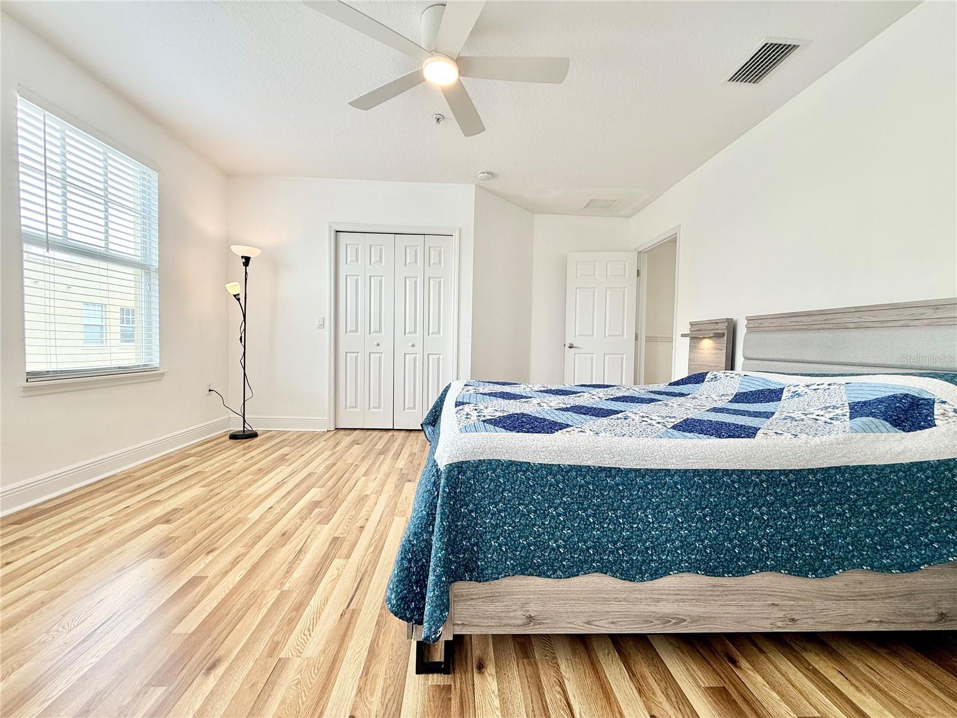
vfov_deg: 85.7
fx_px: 387
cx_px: 478
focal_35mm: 14
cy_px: 359
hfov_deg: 102.1
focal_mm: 2.22
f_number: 2.2
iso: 64
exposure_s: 1/120
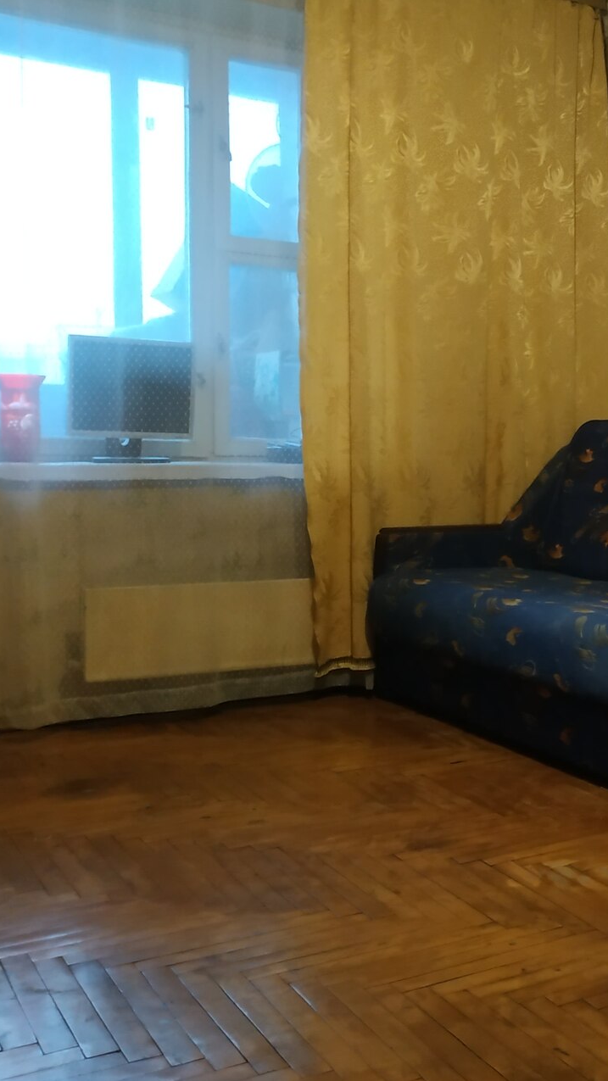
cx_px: 715
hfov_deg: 25.6
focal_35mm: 42
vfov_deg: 48.4
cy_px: 528
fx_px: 1204
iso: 1000
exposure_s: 1/20
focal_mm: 3.94
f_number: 1.9
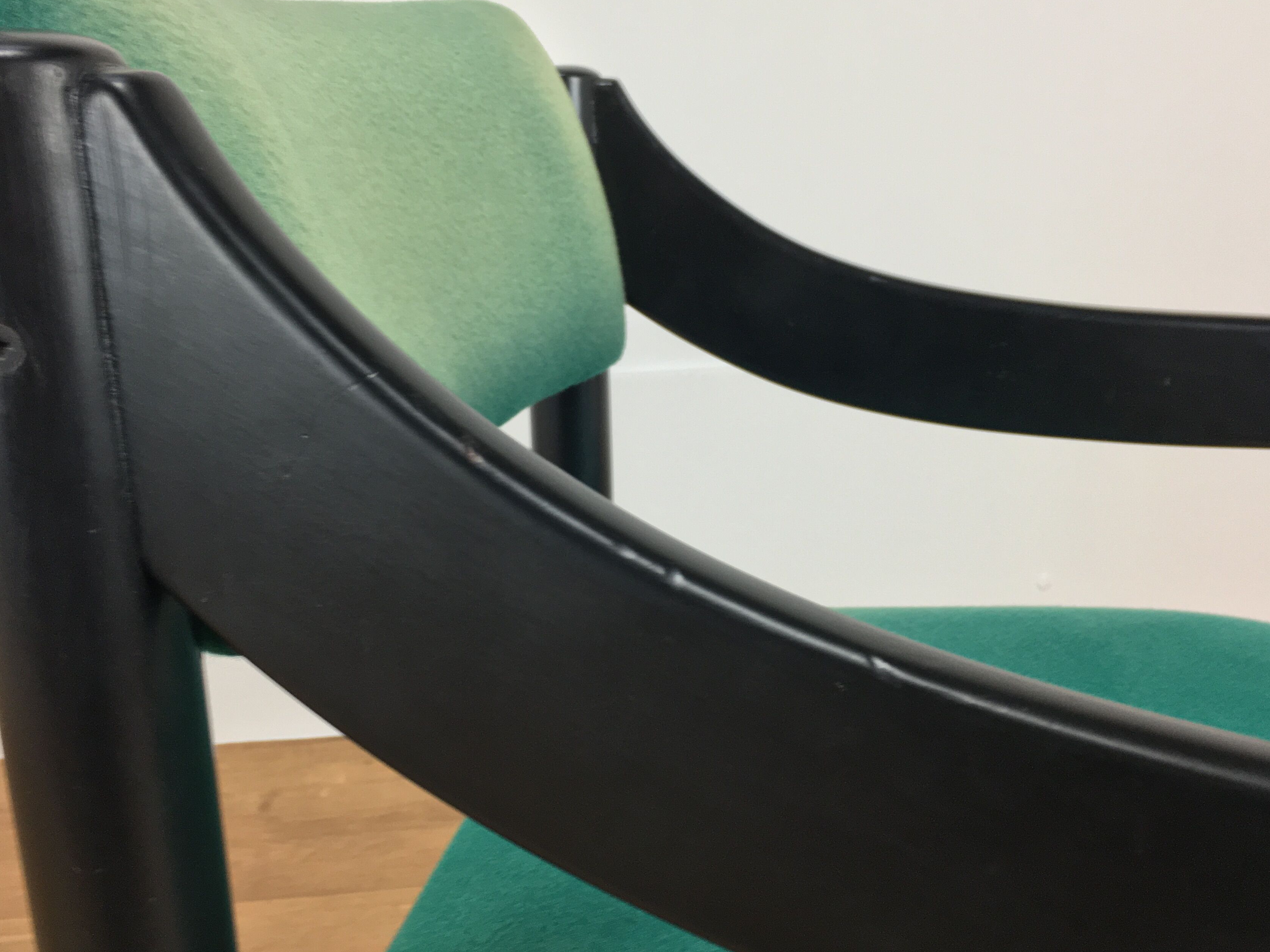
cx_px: 607
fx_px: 1284
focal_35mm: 35
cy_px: 443
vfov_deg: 40.7
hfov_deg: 52.6
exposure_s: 1/33
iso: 64
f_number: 2.2
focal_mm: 4.15
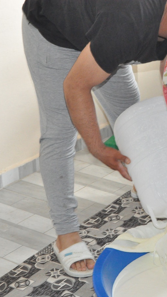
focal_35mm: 90
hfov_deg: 13.3
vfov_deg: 23.7
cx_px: 158
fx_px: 708
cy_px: 149
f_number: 5.6
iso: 3200
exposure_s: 1/60
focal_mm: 38
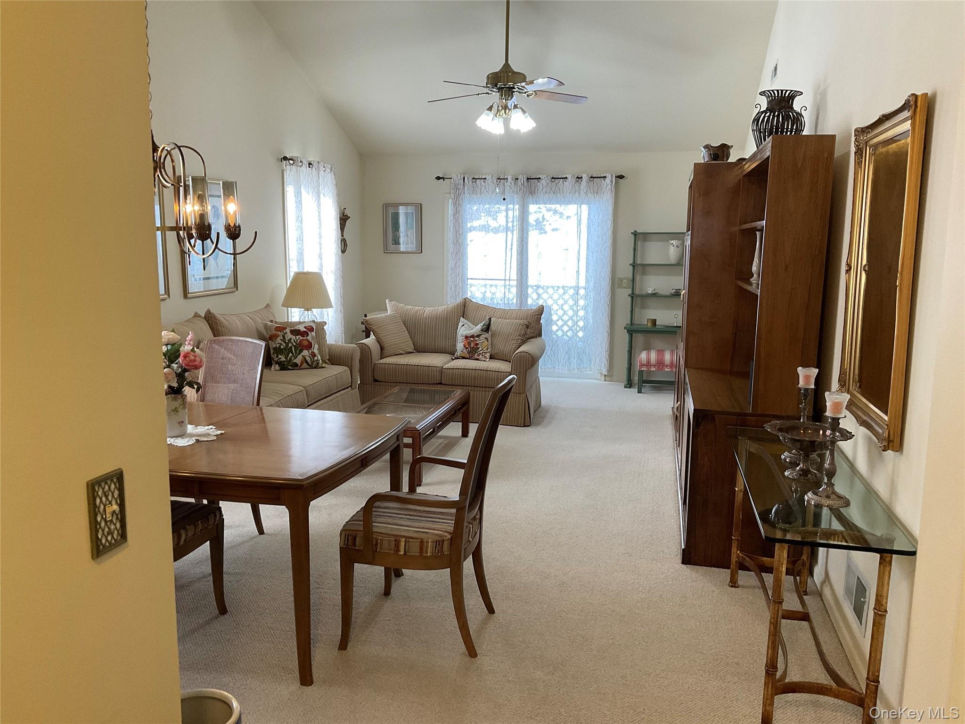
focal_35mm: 29
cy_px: 362
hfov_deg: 61.7
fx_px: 808
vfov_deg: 48.2
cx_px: 482
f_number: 1.8
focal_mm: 3
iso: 100
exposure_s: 1/60
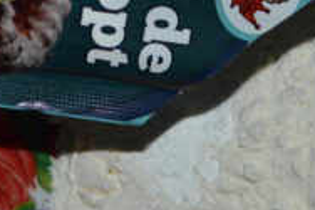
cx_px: 266
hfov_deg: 15.2
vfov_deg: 10.2
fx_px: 1171
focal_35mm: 134
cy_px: 149
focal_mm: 24
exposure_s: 1/60
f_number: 8
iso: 100
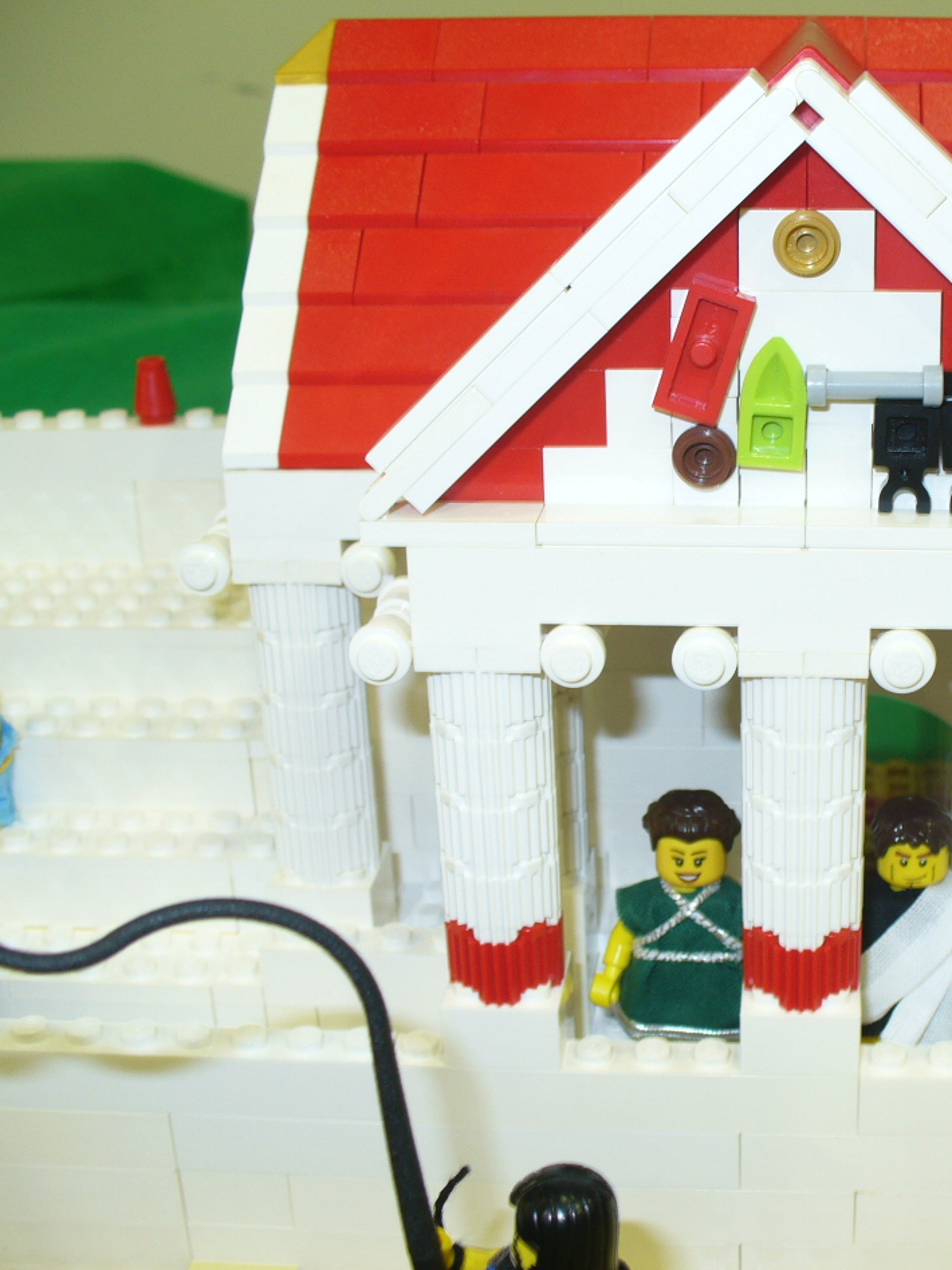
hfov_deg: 28.4
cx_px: 786
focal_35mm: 50
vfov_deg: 38.2
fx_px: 1834
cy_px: 637
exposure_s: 1/10
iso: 80
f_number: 2.8
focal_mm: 6.1
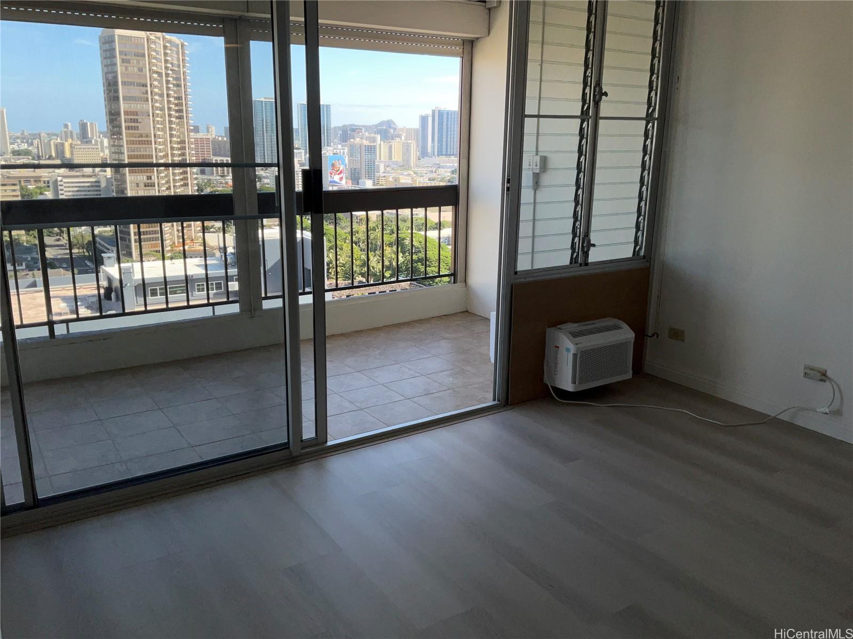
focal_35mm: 29
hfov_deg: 61.7
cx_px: 426
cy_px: 320
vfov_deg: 48.2
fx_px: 715
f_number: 1.8
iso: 16
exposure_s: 1/816
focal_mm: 3
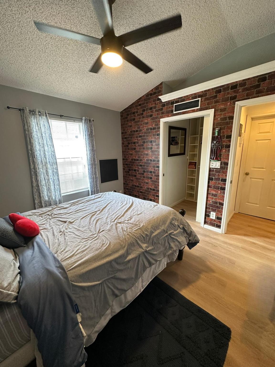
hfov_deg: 85.7
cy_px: 184
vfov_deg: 102.1
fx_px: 148
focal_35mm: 14
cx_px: 138
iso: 160
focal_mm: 2.22
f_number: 2.2
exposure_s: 1/60
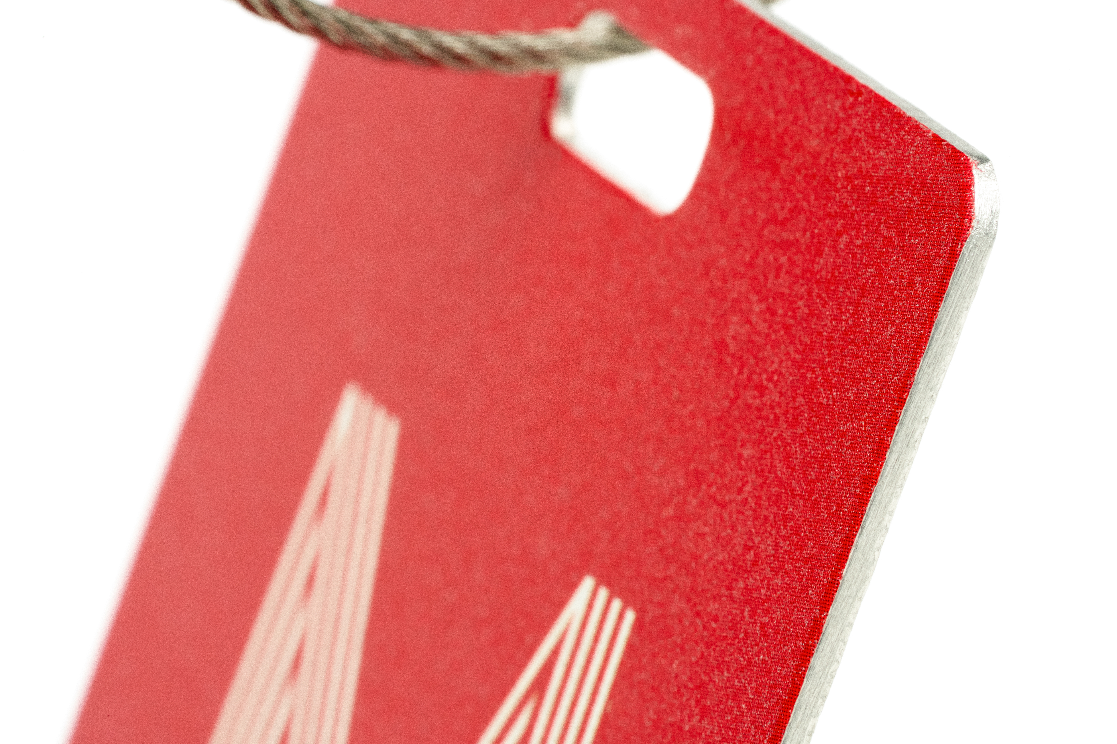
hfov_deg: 22.6
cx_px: 558
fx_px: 2792
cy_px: 372
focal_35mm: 90
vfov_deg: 15.2
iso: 1250
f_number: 22
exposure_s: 1/160
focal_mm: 90
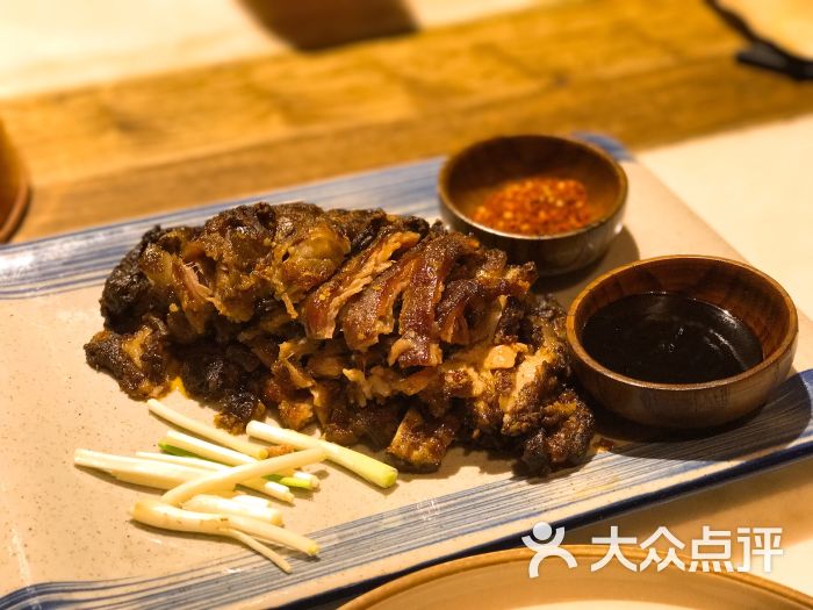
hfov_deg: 33.8
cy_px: 305
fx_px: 1339
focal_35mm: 57
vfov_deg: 25.7
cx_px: 406
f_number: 2.8
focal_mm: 6.6
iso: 125
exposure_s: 1/50
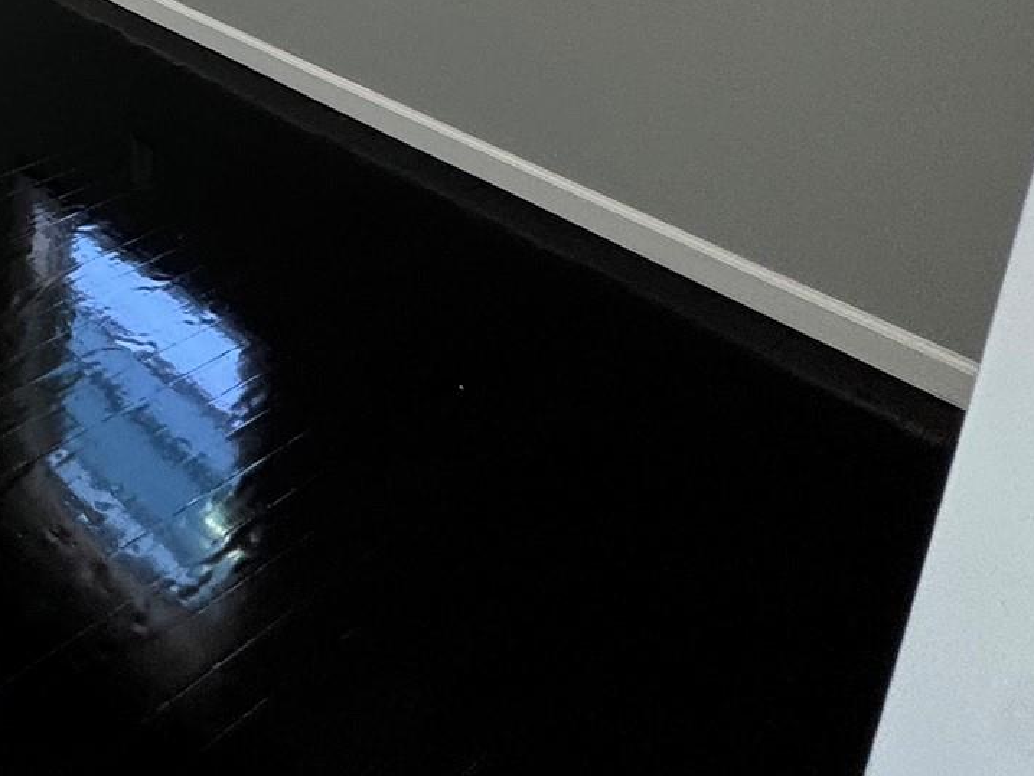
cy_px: -261
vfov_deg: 28.6
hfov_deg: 34.4
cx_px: -286
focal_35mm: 40
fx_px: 1195
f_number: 2.2
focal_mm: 2.22
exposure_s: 1/99
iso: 100
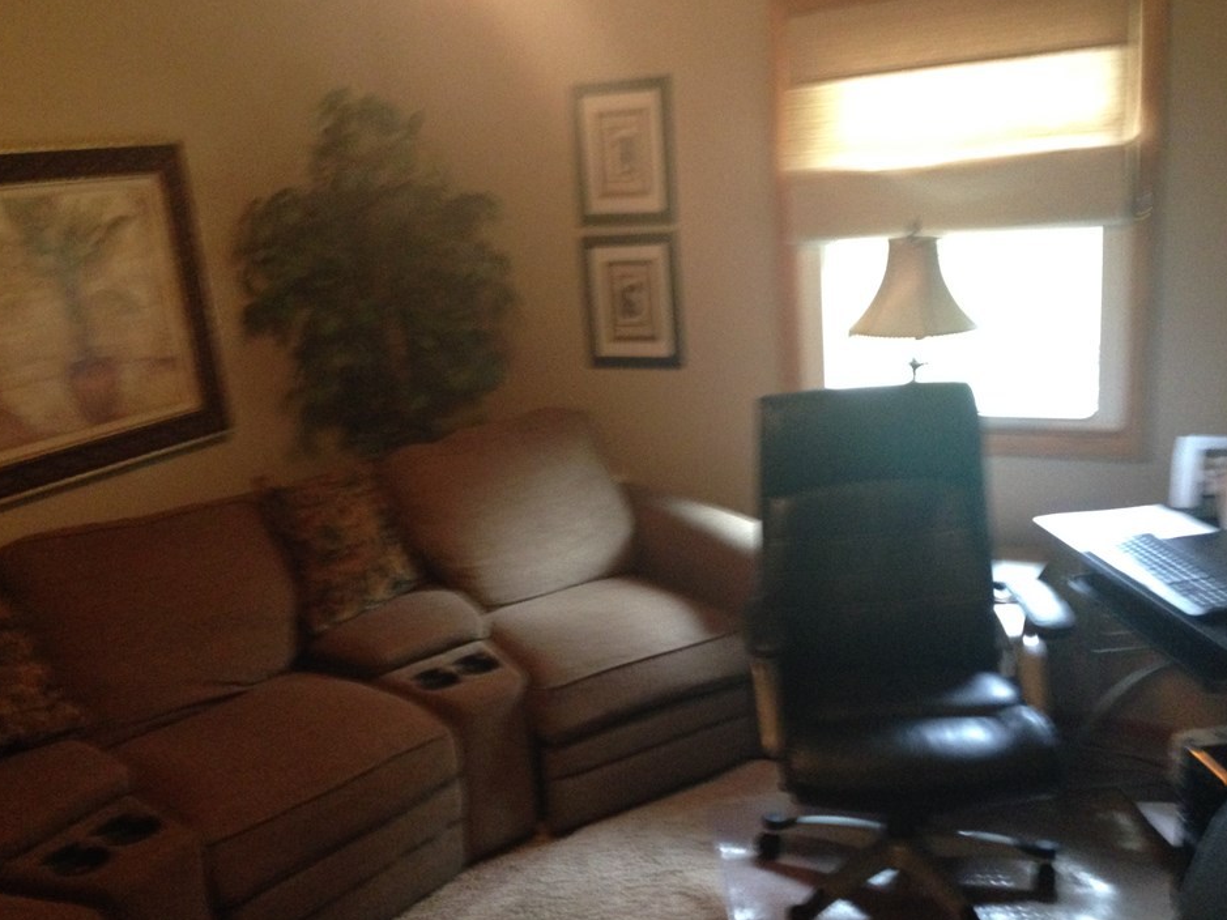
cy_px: 476
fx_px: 1276
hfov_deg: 51.4
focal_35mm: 36
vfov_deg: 39.6
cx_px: 609
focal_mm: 4.12
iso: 400
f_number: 2.4
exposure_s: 1/15
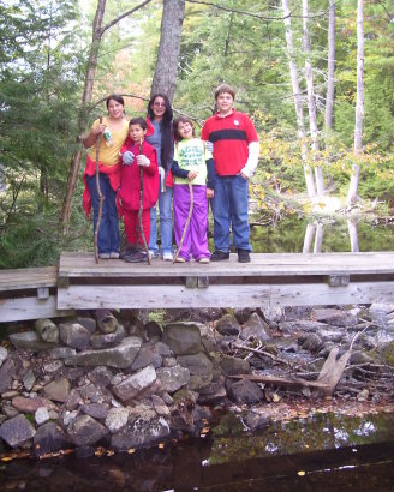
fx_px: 656
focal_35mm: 45
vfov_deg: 41.2
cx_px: 200
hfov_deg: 33.4
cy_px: 247
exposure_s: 1/60
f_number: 3
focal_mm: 7
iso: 125
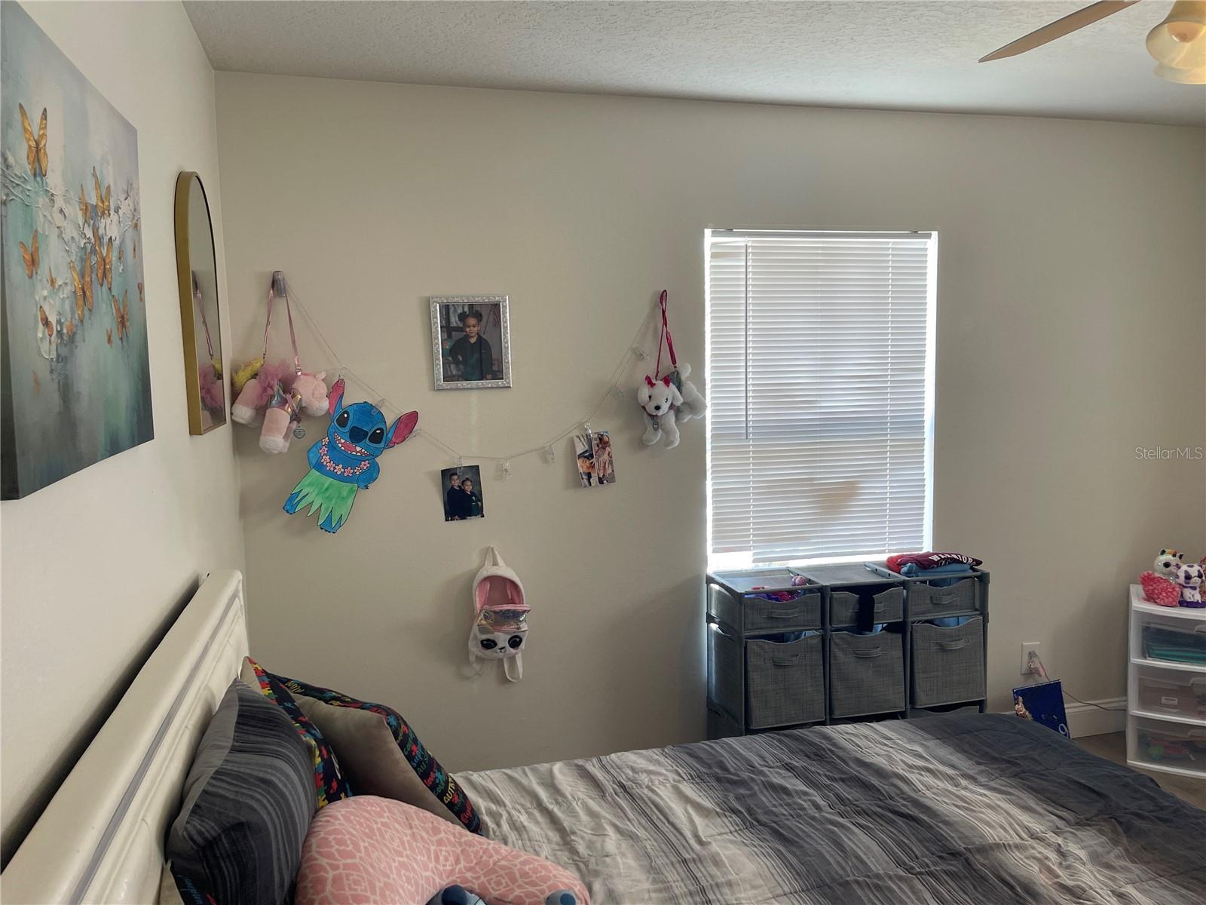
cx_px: 603
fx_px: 871
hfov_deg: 69.4
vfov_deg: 54.9
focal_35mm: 25
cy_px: 452
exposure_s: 1/60
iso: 64
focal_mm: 5.1
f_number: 1.6
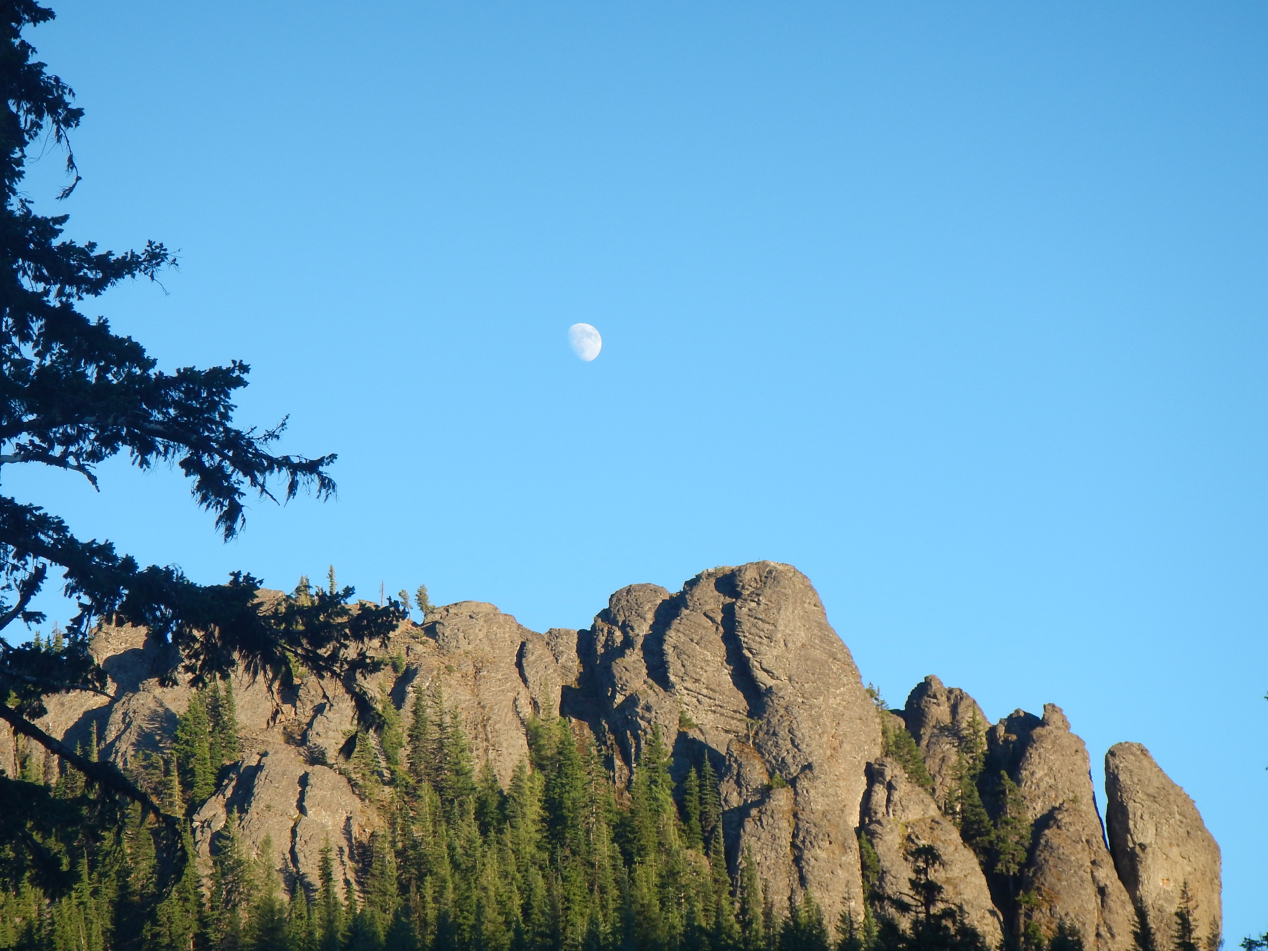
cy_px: 496
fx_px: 4176
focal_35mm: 114
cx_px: 616
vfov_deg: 13.0
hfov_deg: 17.3
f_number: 4.6
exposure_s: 1/250
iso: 125
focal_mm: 19.6
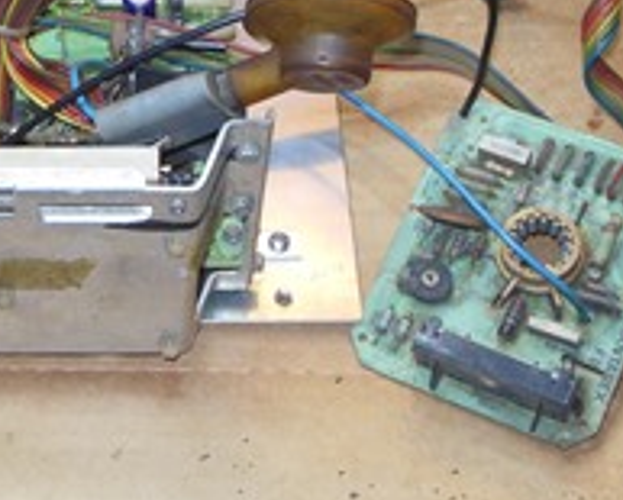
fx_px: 1588
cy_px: 97
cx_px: 0
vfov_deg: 17.7
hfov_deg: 21.4
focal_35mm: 86
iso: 200
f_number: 3.6
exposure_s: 1/30
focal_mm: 6.8
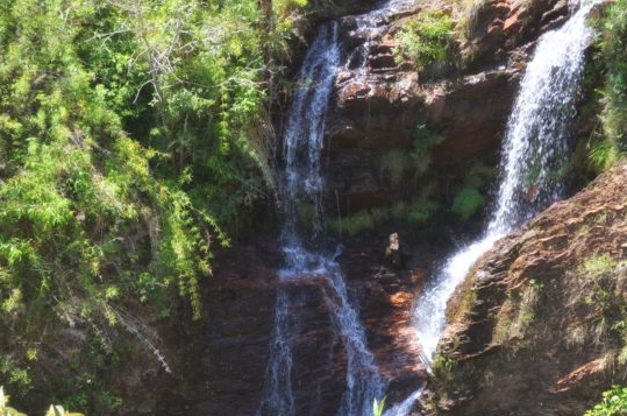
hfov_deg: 29.3
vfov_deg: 19.6
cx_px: 313
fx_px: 1199
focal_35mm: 69
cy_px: 229
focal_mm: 40
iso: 100
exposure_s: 1/100
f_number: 5.3
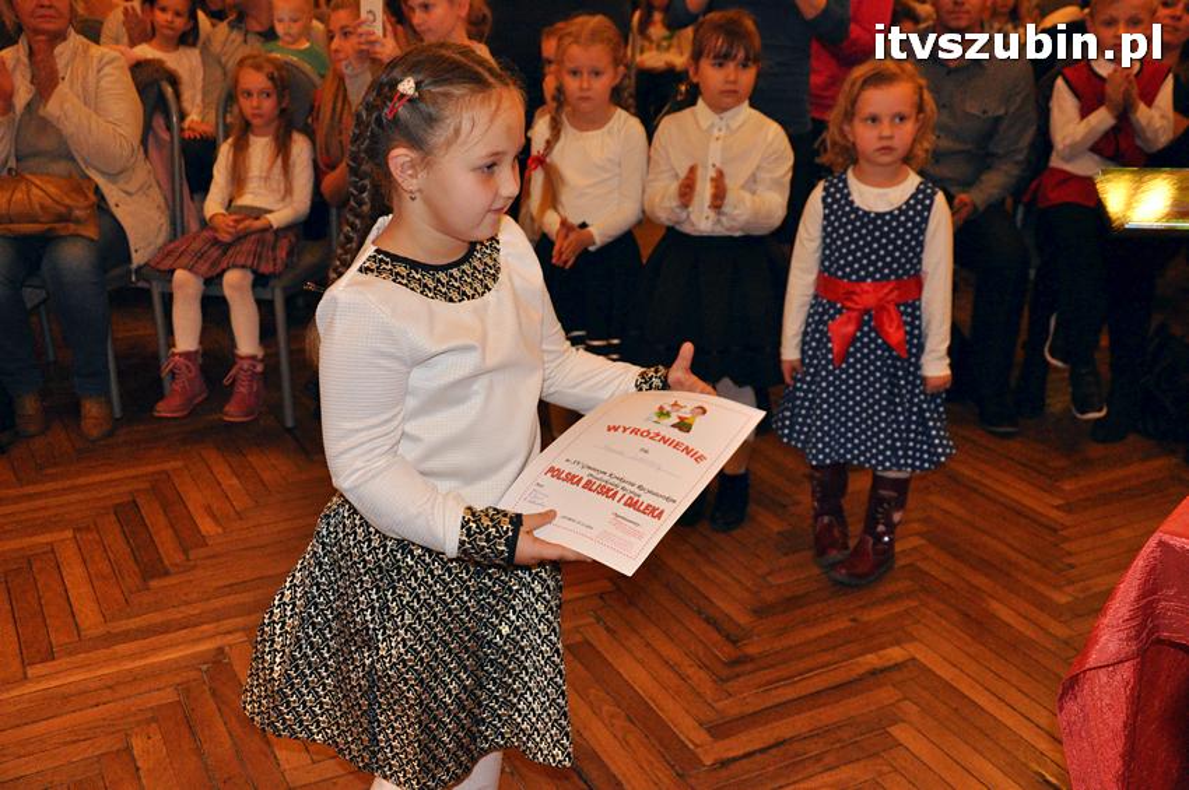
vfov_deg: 35.4
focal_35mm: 38
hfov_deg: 51.3
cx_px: 594
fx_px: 1237
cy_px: 395
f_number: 5
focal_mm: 25
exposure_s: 1/60
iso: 2000
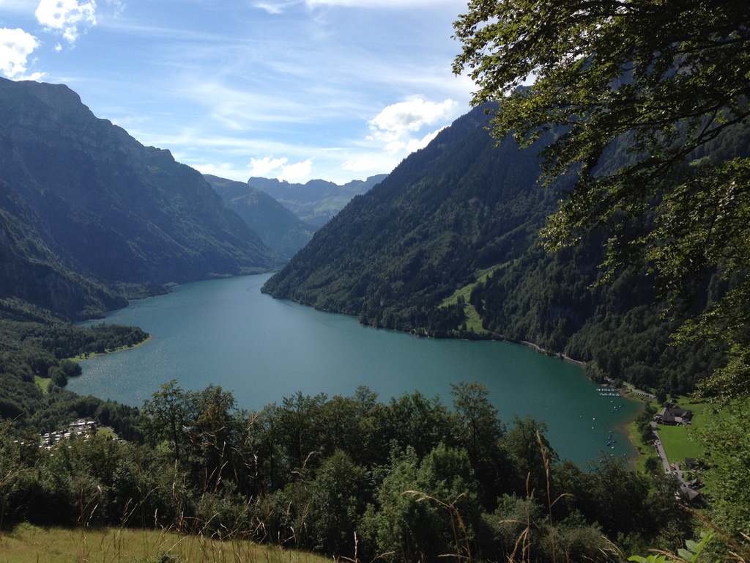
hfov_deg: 55.4
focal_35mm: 33
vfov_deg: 42.9
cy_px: 282
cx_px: 375
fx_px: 715
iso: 50
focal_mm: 4.12
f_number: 2.4
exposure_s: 1/1938
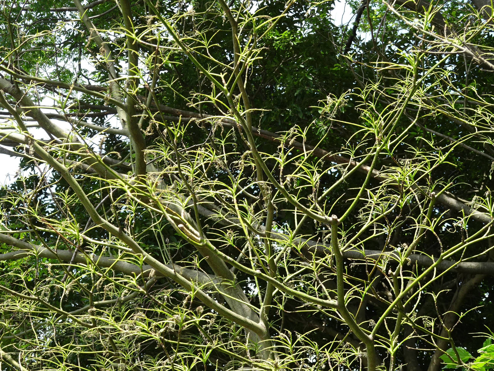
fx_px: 1370
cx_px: 247
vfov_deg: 15.4
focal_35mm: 96
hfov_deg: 20.4
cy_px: 186
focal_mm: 16.5
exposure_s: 1/100
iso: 80
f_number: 5
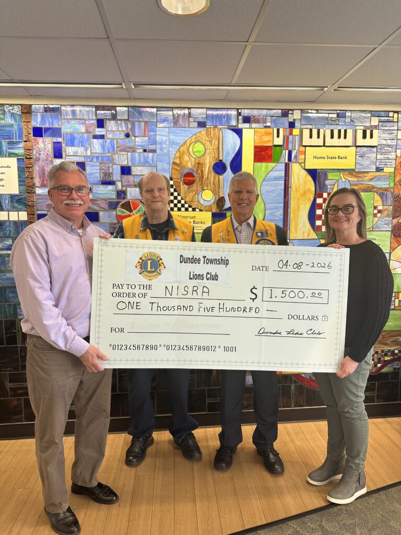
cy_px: 268
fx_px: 371
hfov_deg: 56.8
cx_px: 200
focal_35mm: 24
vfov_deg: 71.6
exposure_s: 1/120
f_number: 1.78
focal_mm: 6.86
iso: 125
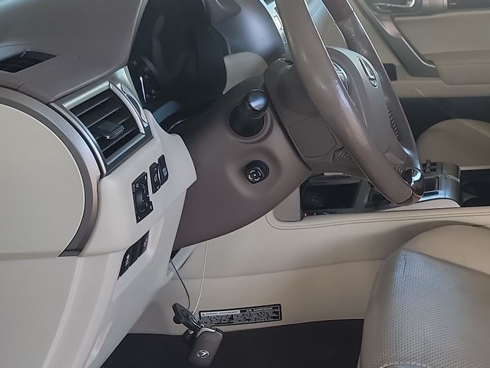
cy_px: 147
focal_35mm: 58
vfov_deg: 25.2
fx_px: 821
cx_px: 497
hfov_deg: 30.7
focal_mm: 6.7
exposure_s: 1/59
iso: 75
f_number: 1.8
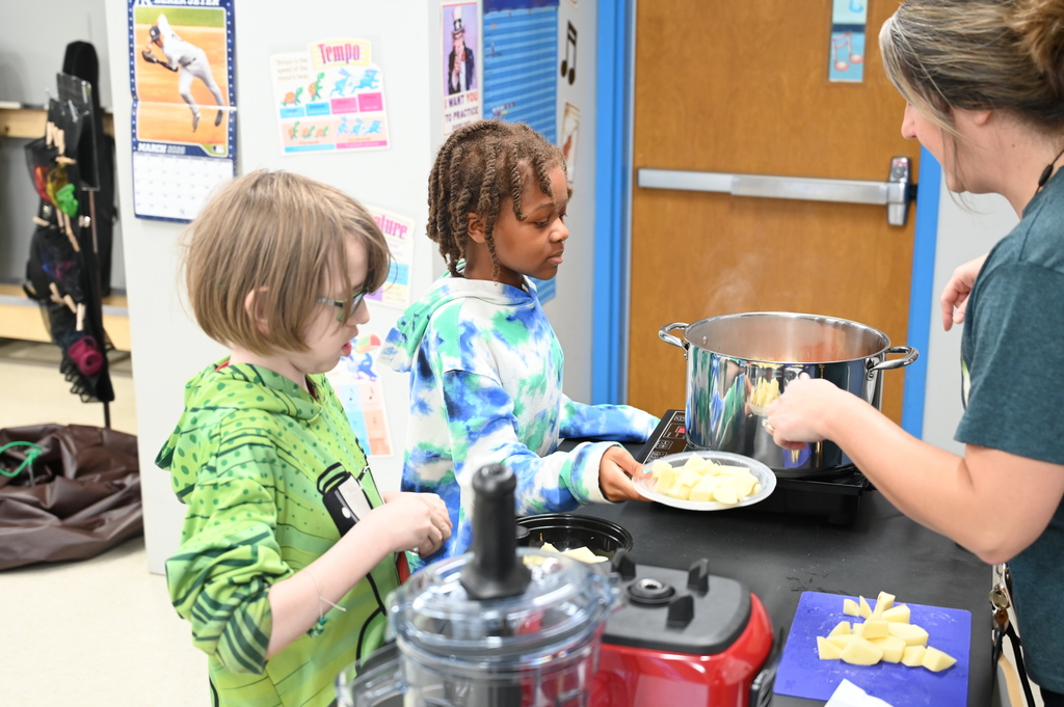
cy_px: 354
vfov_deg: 27.5
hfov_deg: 40.4
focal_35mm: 49
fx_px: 1447
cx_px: 532
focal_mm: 49
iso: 2000
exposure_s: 1/125
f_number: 4
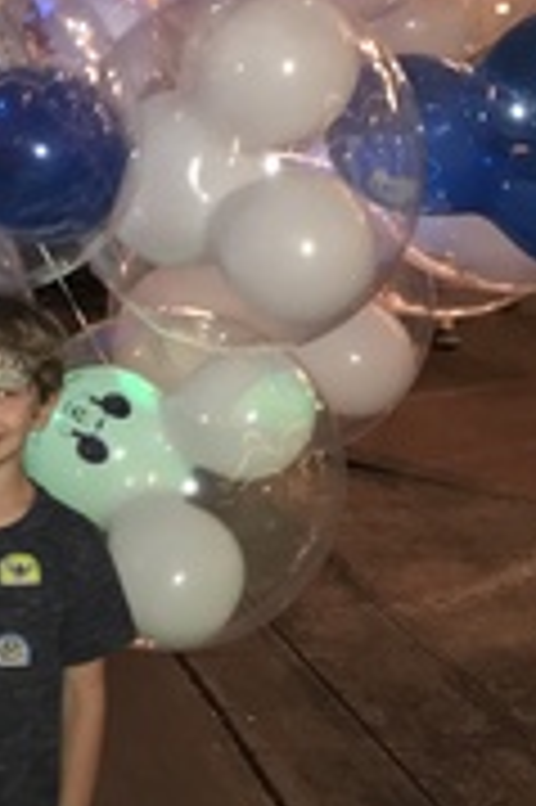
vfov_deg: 25.8
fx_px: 1745
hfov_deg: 16.7
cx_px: -104
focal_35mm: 78
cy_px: 230
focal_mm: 3.99
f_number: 1.8
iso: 125
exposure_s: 1/16
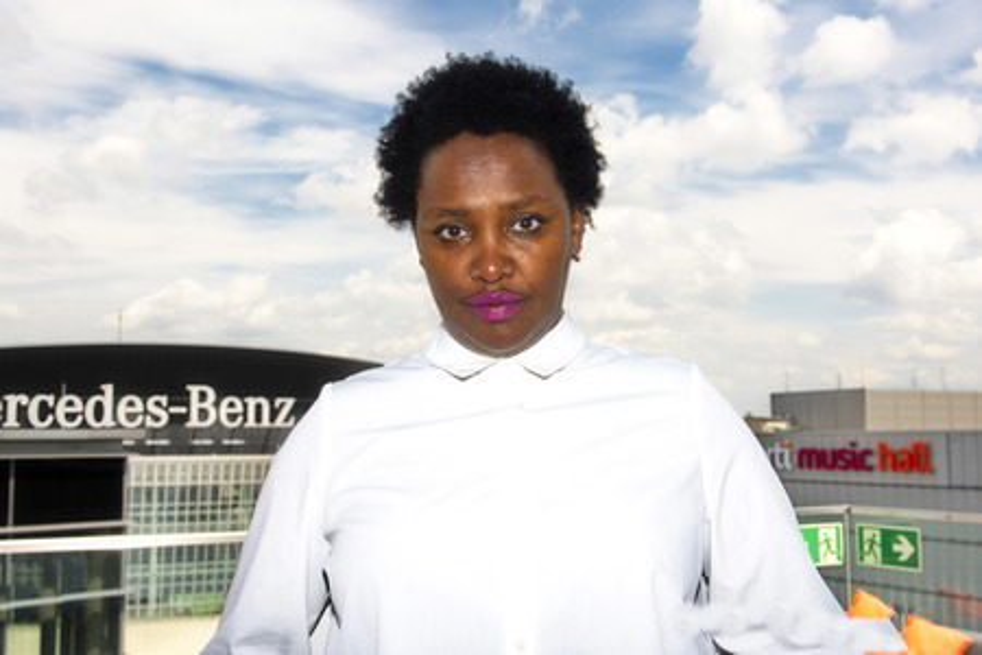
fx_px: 873
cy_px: 328
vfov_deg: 41.1
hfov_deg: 58.7
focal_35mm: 32
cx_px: 491
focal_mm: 32
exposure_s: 1/320
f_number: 9
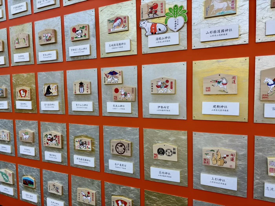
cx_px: 138
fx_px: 207
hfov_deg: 67.3
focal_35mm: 26
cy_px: 103
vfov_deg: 53.1
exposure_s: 1/402
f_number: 1.6
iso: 50
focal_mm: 5.96
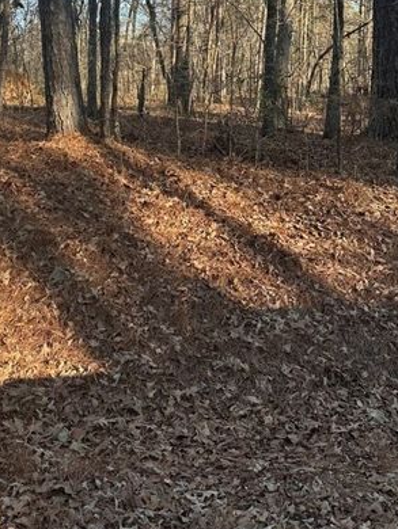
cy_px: 123
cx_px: 98
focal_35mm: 41
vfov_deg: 44.0
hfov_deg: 34.4
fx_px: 628
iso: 80
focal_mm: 6.86
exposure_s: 1/555
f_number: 1.78
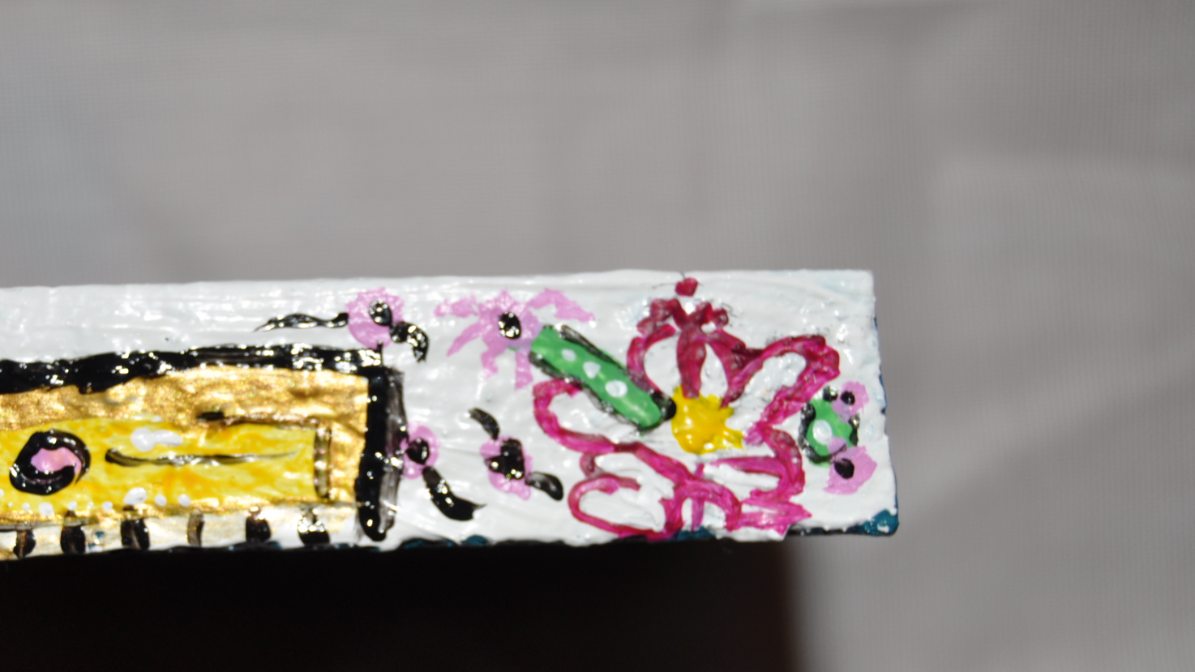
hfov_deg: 29.5
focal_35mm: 71
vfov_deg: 17.0
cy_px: 429
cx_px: 353
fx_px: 2242
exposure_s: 1/60
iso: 200
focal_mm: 31
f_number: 4.2
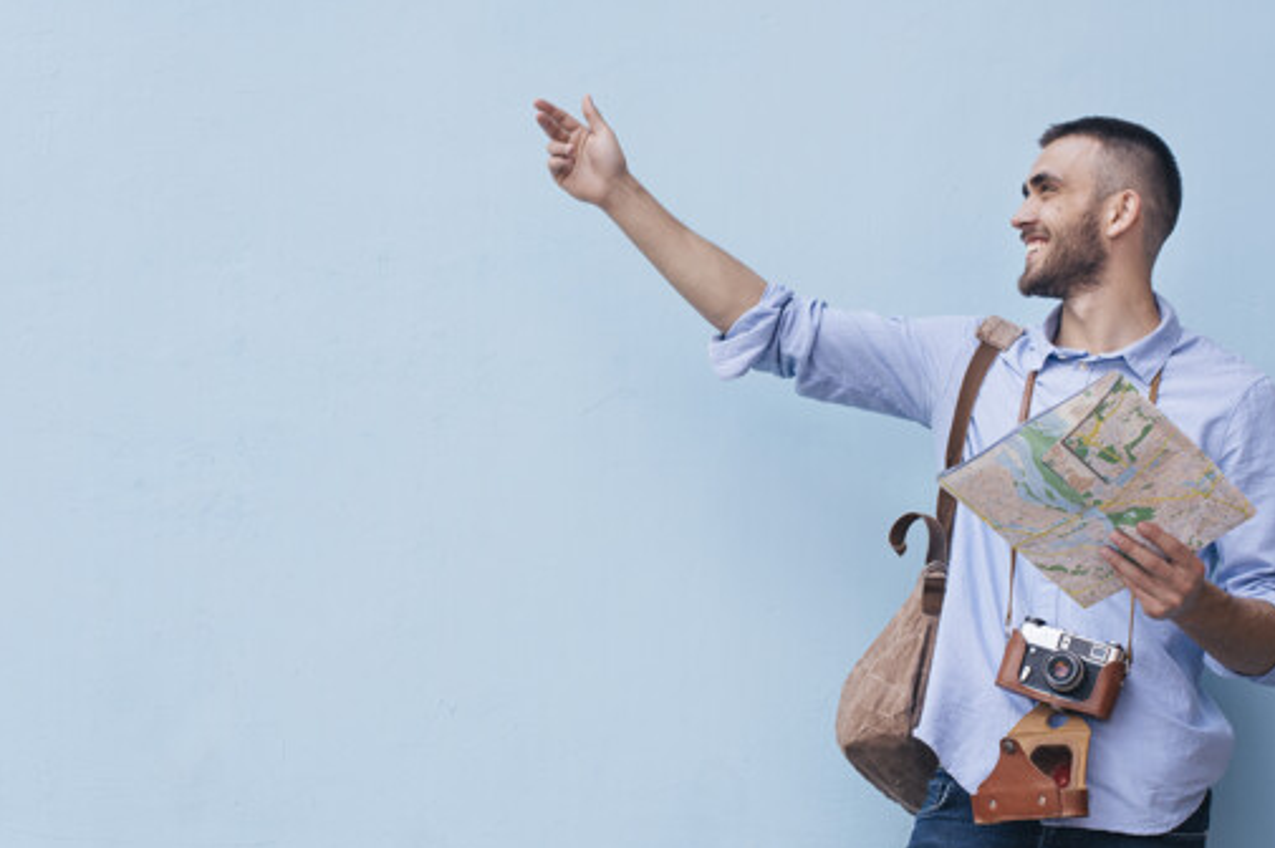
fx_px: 2194
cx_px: 722
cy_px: 438
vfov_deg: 21.9
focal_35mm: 62
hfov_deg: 32.4
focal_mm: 50
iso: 160
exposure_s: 1/160
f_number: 4
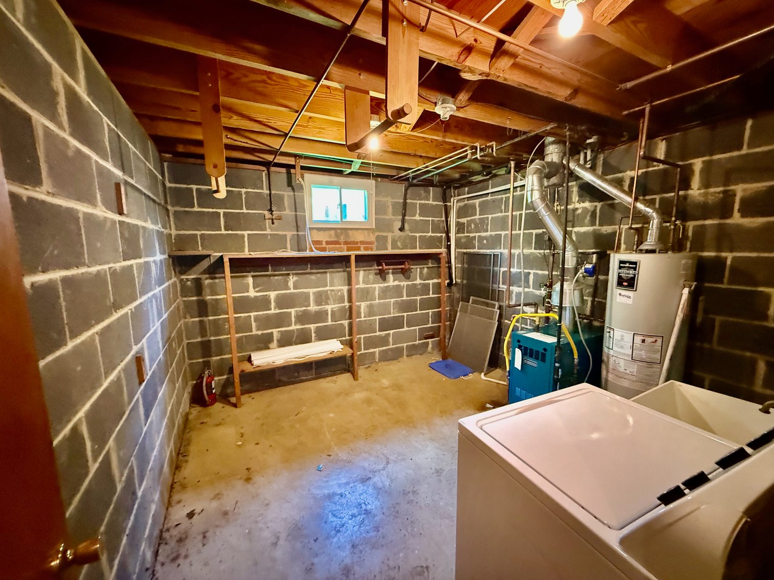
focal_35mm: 14
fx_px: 313
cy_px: 290
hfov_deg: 102.1
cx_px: 387
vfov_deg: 85.7
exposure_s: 1/40
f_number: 2.2
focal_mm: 2.22
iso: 1250
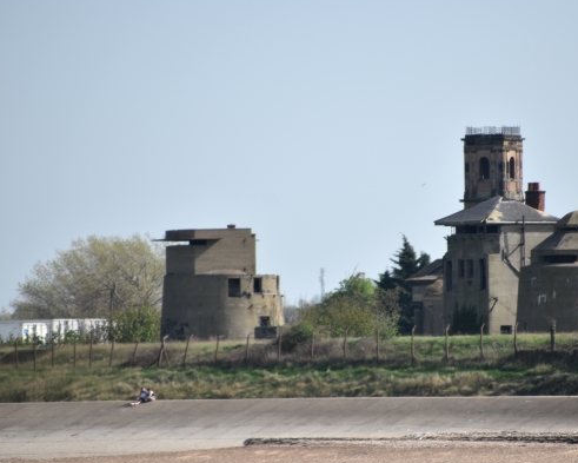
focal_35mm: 600
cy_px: 241
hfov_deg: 3.2
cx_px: 383
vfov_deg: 2.6
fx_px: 10266
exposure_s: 1/800
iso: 200
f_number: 7.1
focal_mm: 300
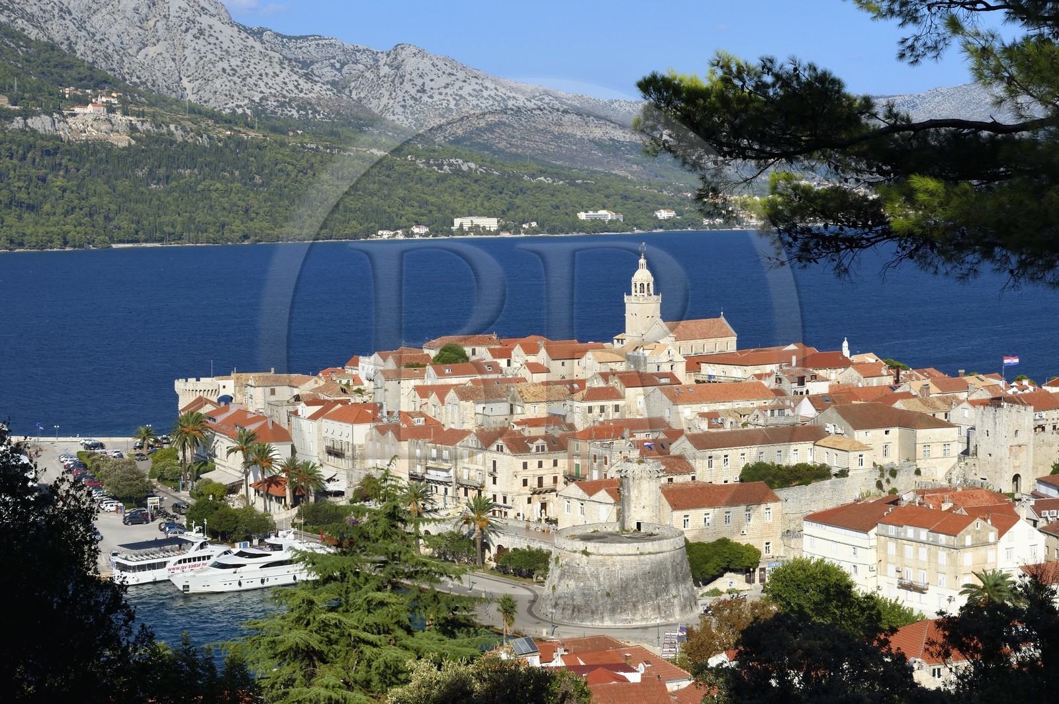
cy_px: 352
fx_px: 2057
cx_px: 530
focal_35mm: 70
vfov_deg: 19.4
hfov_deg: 28.9
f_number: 14
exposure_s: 1/250
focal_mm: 70
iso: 200
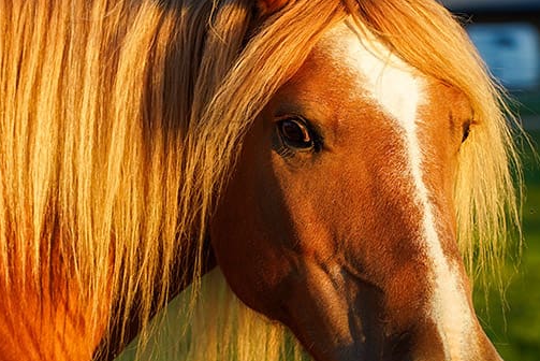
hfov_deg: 13.7
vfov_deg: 9.2
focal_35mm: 149
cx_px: 147
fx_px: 2236
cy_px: 220
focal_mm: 75
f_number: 4
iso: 1000
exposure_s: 1/2000
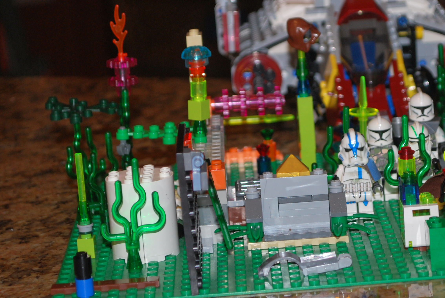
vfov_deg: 9.8
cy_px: 117
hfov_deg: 14.5
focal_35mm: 141
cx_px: 311
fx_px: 1743
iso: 200
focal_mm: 55
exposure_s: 1/60
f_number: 5.6
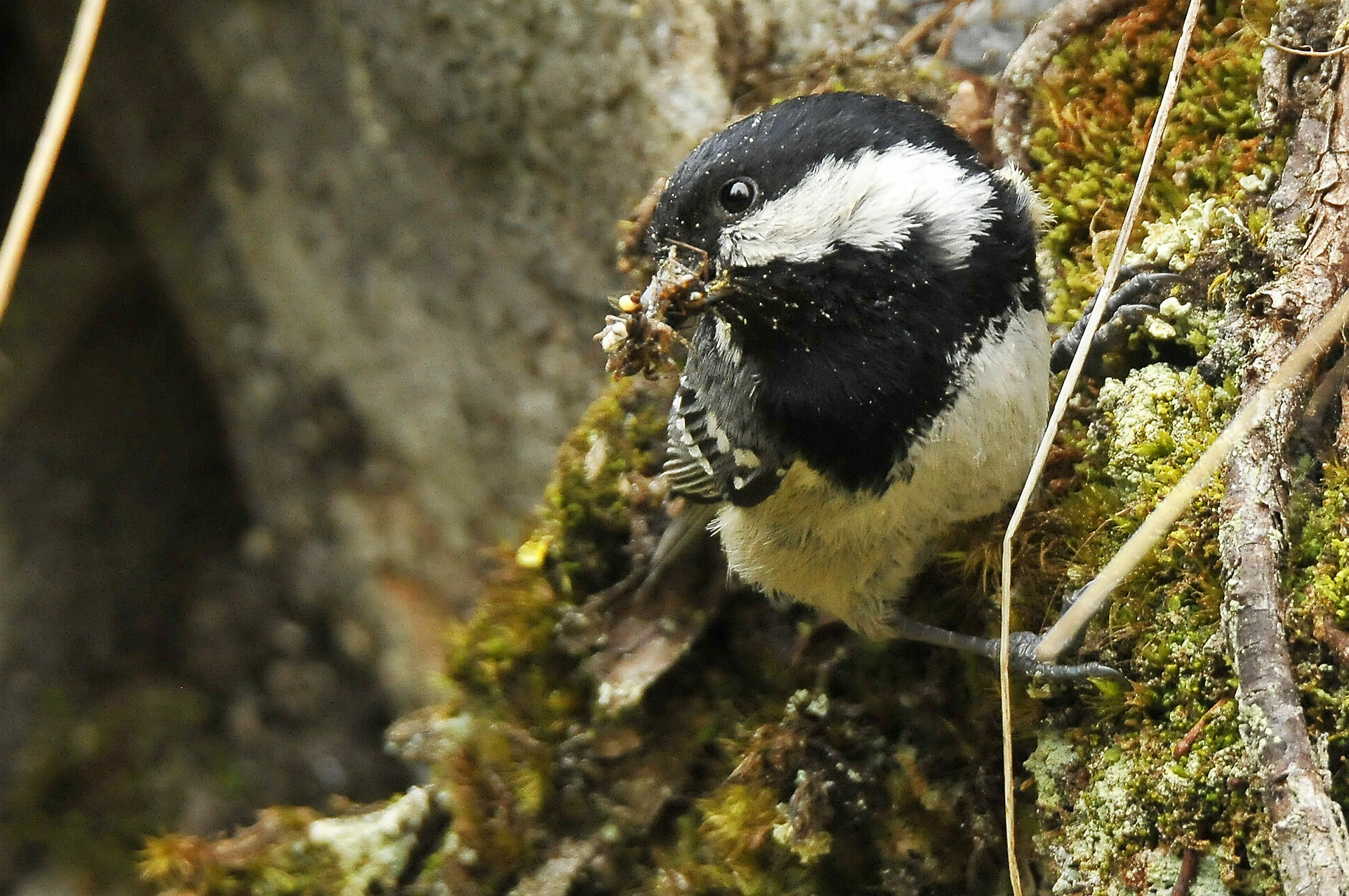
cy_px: 362
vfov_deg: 1.2
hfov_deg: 1.8
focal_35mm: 1124
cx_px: 699
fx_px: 42062
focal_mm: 600
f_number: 8
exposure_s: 1/125
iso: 1000
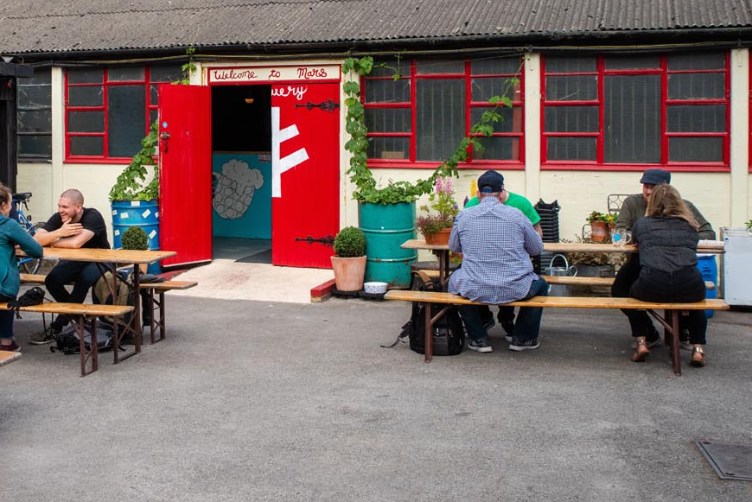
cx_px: 162
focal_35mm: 50
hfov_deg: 38.3
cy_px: 162
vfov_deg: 26.8
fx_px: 1045
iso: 1000
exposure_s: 1/1000
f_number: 8
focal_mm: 29
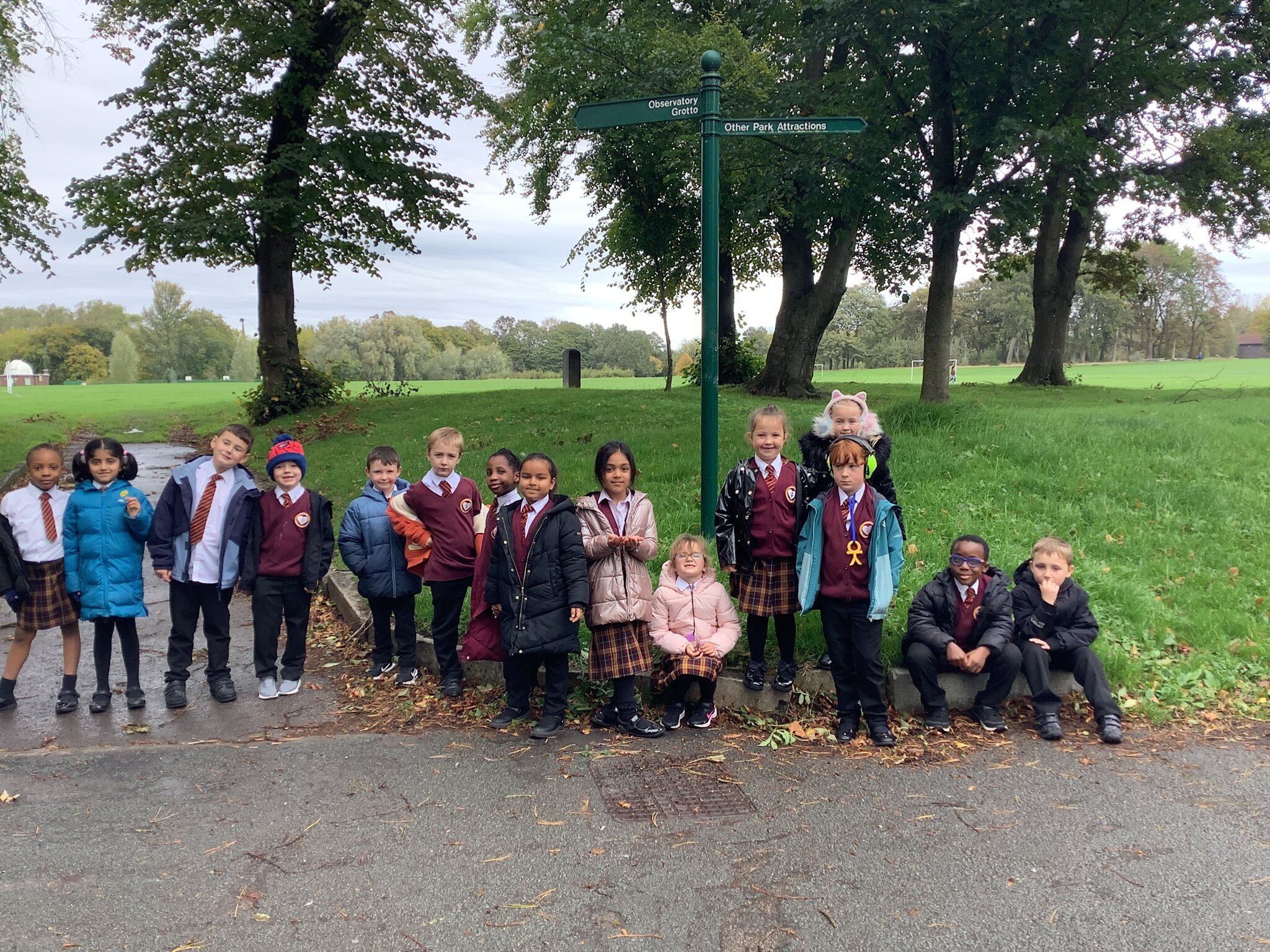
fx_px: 1137
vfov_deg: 45.4
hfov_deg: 58.4
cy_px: 476
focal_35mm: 31
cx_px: 635
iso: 32
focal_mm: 3.3
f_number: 2.4
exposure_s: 1/100
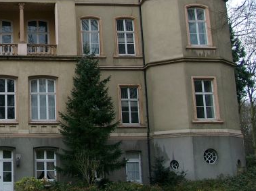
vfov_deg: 19.9
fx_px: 532
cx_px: -9
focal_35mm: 72
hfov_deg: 25.5
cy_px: 6
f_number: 2.8
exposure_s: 1/173
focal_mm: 7.13
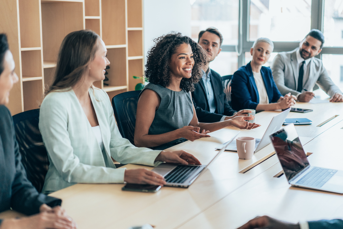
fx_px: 524
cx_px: 172
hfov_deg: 36.2
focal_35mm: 55
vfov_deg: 24.6
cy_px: 114
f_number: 2.2
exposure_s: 1/1250
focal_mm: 55
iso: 1600
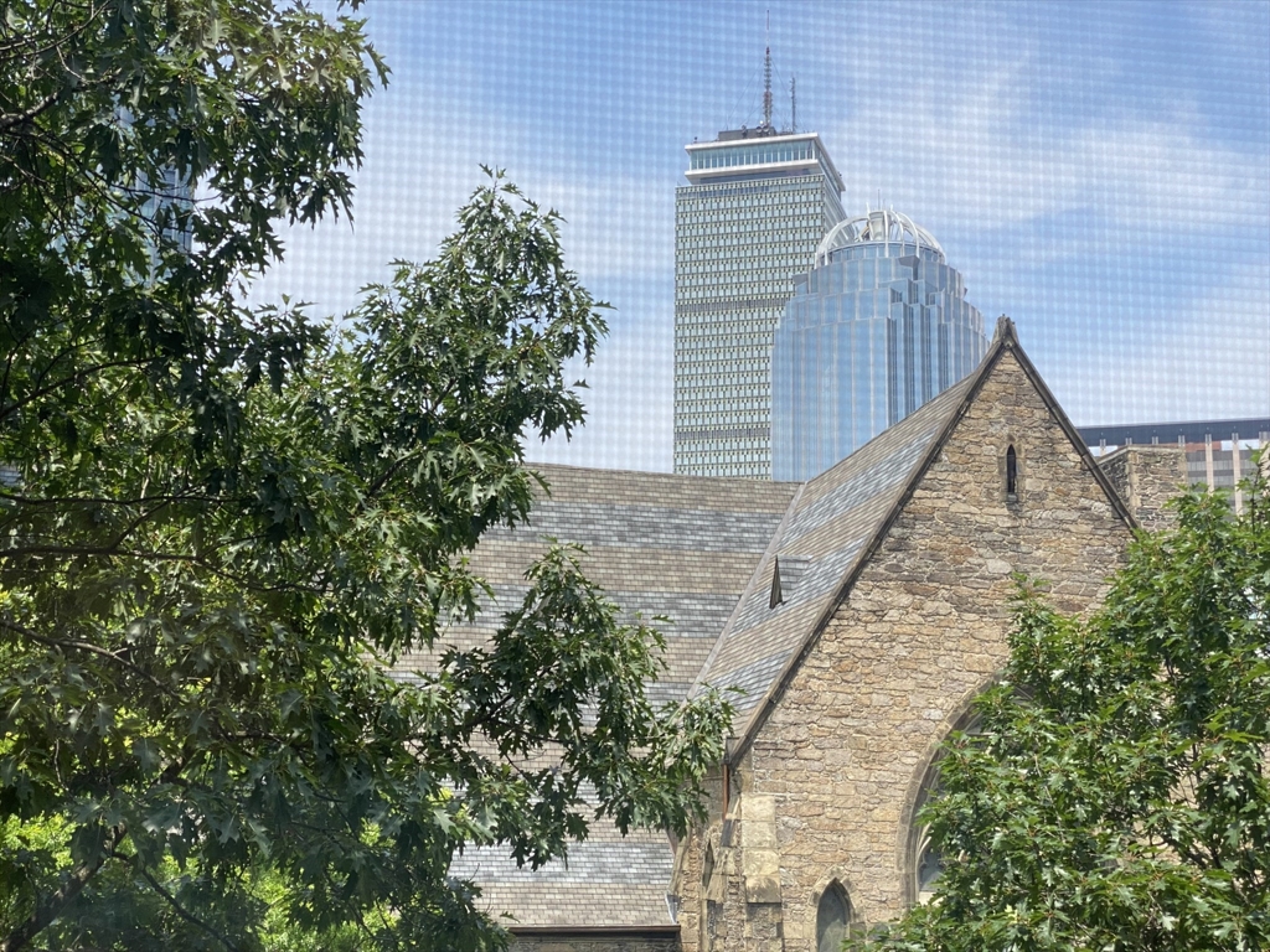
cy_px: 476
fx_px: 1908
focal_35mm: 52
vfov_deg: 28.0
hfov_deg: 36.8
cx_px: 635
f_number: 2
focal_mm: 6
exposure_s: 1/761
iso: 20
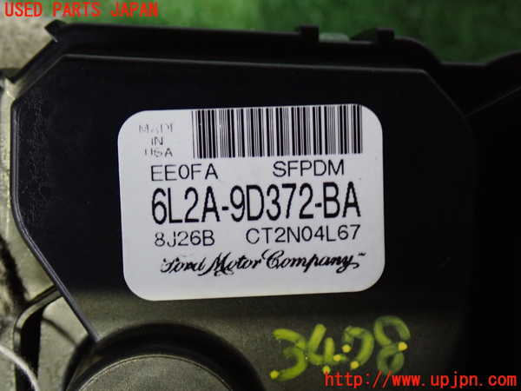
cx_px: 260
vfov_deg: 25.2
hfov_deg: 33.2
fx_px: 873
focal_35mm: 58
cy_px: 196
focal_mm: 10.35
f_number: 3.5
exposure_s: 1/40
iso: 800
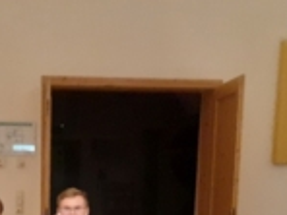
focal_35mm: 91
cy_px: 315
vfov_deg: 15.1
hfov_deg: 21.2
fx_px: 754
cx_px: 41
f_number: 1.9
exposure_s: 1/20
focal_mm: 3.6
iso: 1000
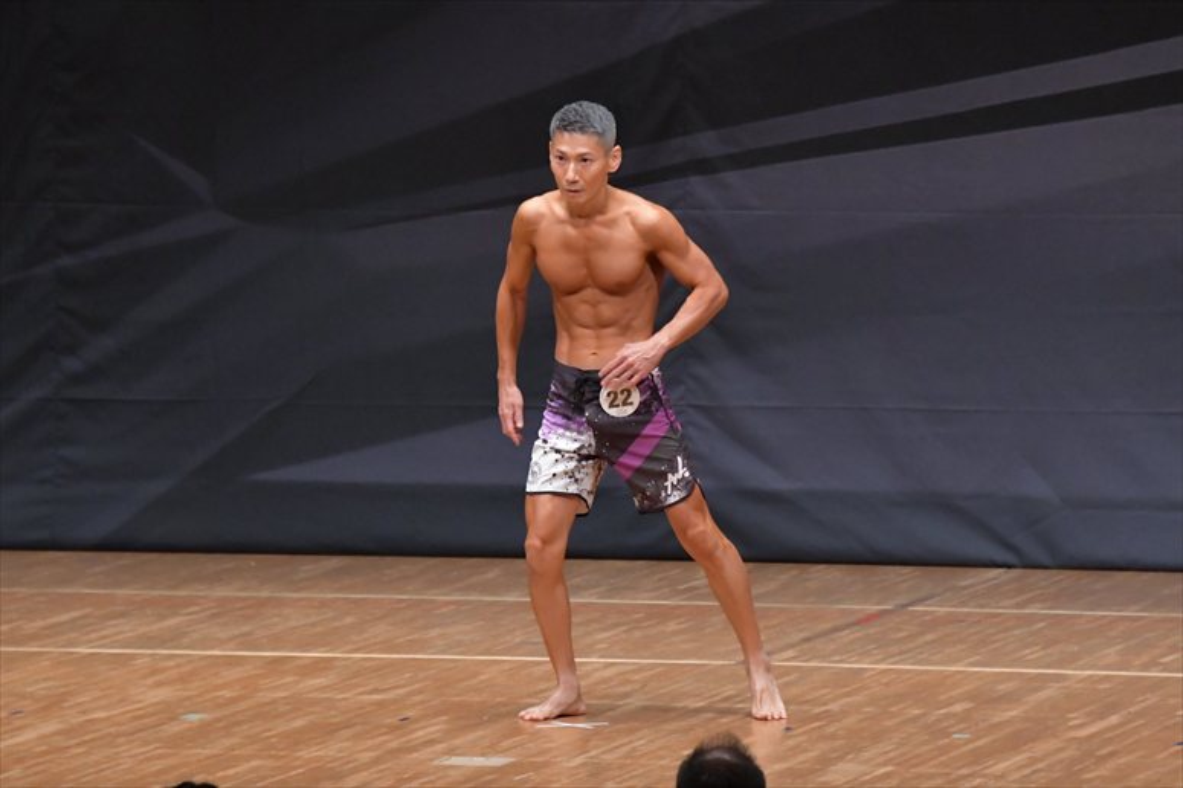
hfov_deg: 7.2
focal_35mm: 285
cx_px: 592
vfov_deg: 4.8
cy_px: 394
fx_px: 9361
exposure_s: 1/400
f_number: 5.6
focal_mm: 190
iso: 6400
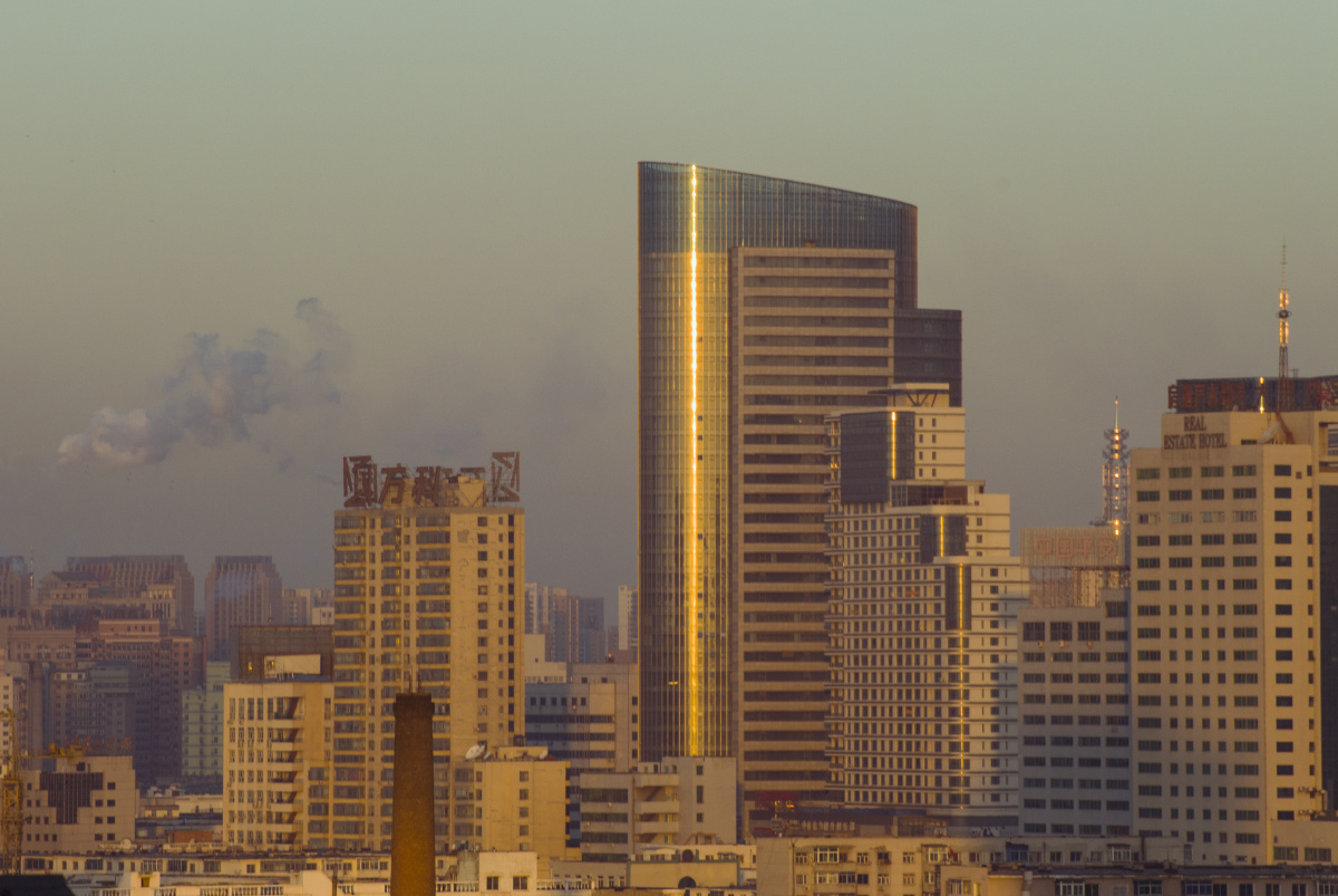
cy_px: 448
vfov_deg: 5.9
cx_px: 669
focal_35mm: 232
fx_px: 8651
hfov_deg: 8.8
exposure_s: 1/60
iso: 100
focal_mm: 155
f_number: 11
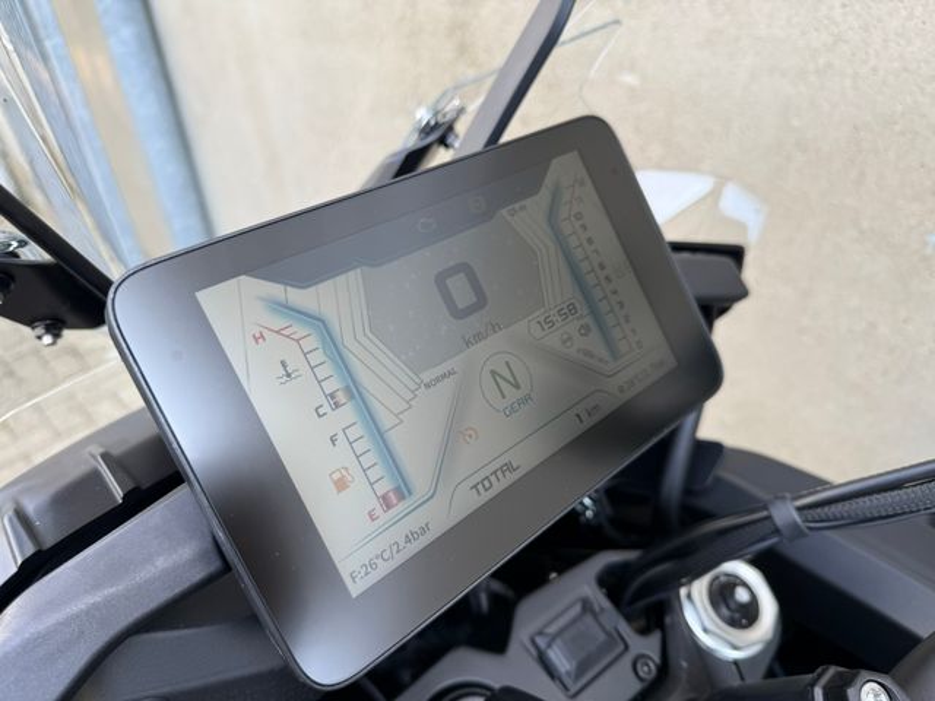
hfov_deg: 71.6
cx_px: 468
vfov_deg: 56.8
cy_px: 350
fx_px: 648
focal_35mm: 24
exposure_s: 1/333
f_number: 1.78
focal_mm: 6.76
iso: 80
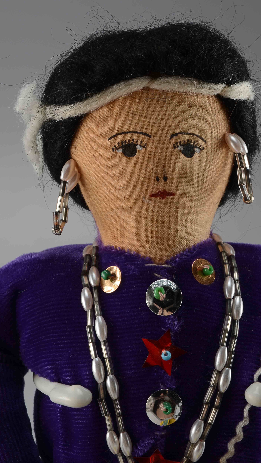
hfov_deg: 18.3
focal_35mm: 66
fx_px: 812
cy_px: 232
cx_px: 145
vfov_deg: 31.9
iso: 100
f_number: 14
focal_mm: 42
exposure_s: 1/80
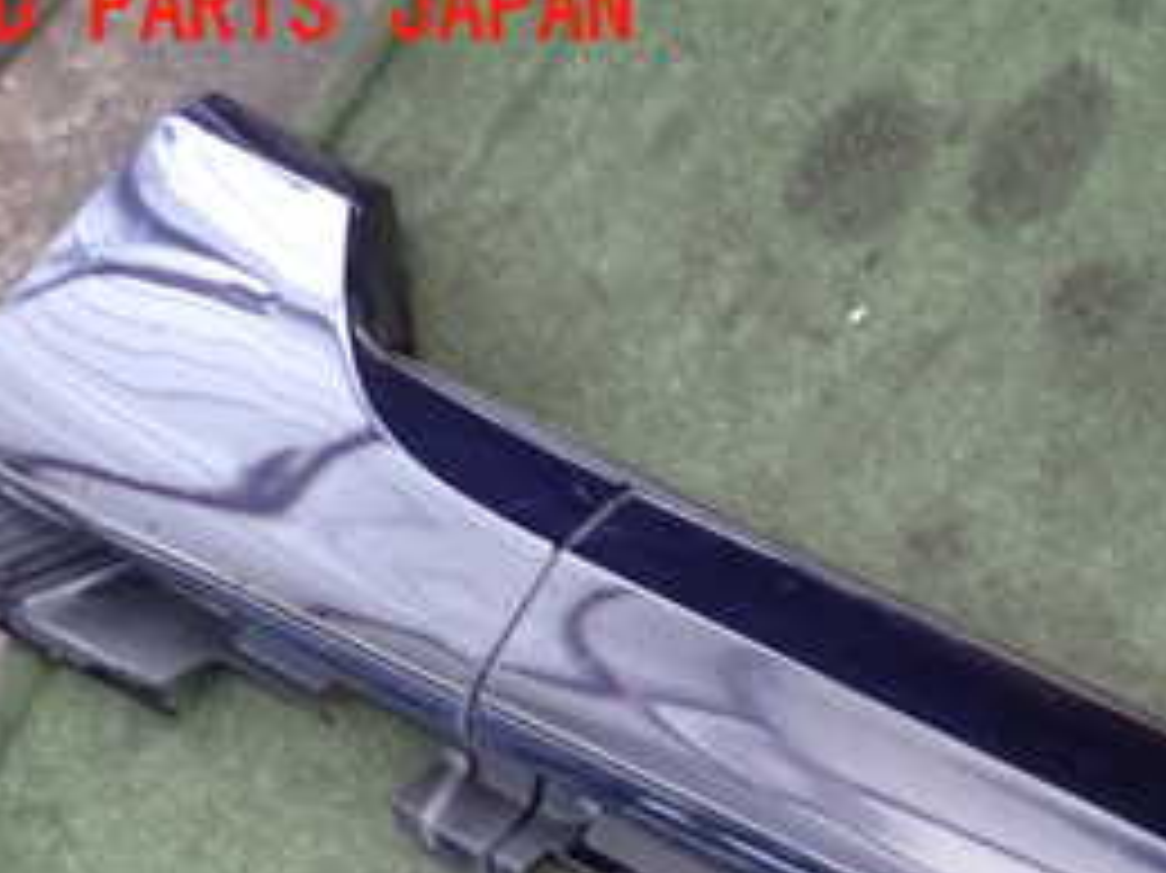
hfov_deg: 30.8
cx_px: 1166
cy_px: 968
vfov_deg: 23.6
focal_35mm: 58
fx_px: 1953
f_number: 2
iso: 800
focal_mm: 4.5
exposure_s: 1/30
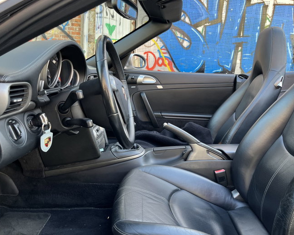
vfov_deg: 48.5
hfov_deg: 58.5
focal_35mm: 30
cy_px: 109
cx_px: 167
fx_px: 261
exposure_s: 1/121
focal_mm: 5.1
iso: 64
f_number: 1.6
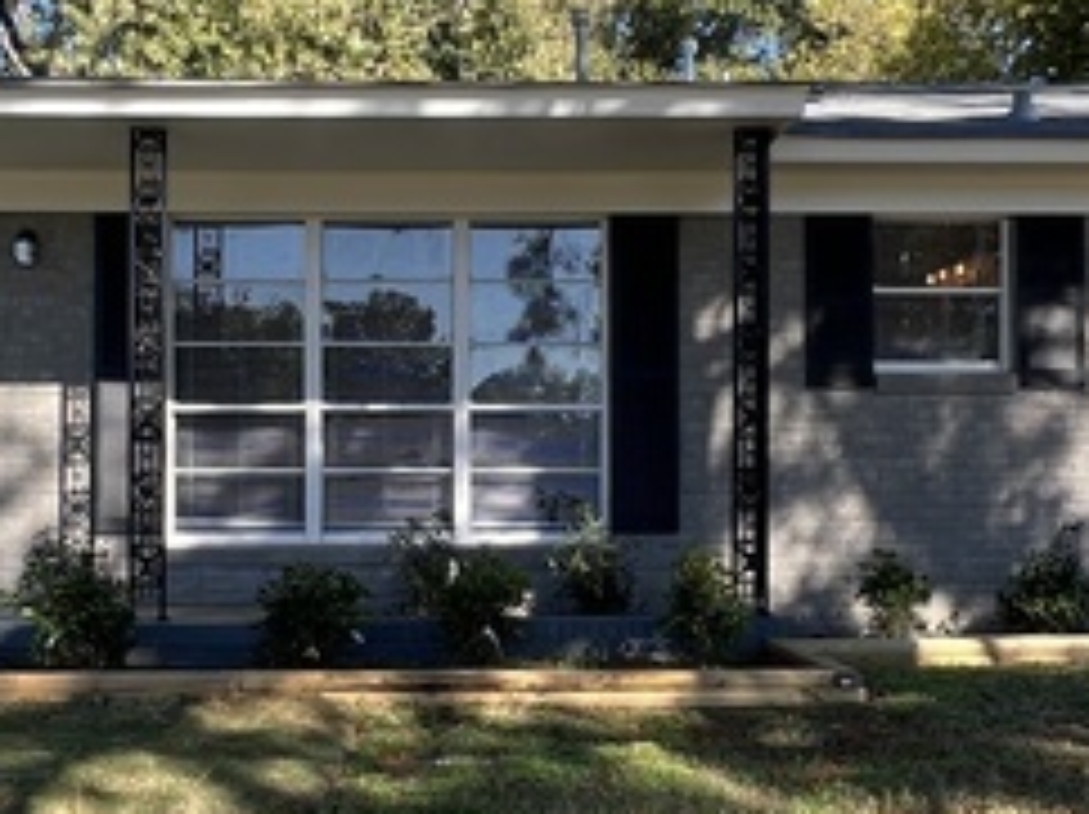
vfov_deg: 33.5
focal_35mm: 43
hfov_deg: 43.6
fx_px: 1351
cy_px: 432
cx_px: 428
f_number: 1.8
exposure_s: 1/359
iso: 32
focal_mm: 1.57
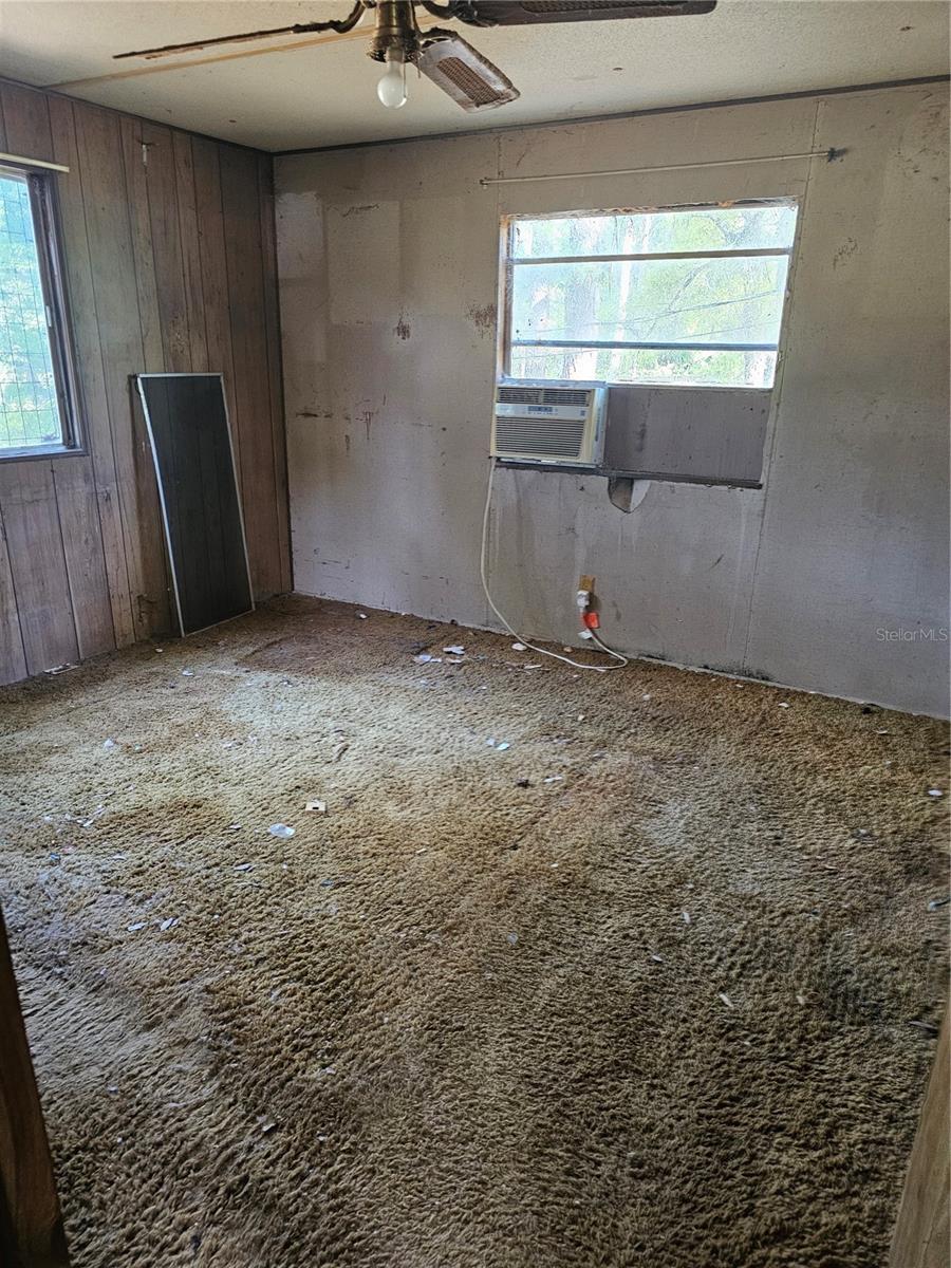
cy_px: 634
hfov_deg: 58.9
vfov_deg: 73.9
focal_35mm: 23
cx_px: 476
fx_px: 843
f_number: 1.7
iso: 640
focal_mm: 6.3
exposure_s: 1/60
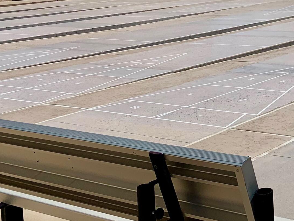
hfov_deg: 24.5
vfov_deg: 19.5
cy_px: -29
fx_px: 612
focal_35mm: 72
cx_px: 353
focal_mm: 4.25
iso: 25
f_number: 1.8
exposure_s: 1/5714
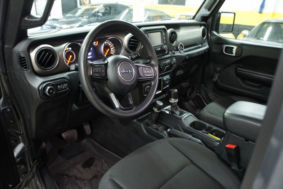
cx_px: 142
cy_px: 94
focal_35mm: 27
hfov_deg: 67.4
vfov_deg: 47.9
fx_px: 212
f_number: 3.5
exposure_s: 1/20
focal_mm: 18
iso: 1600
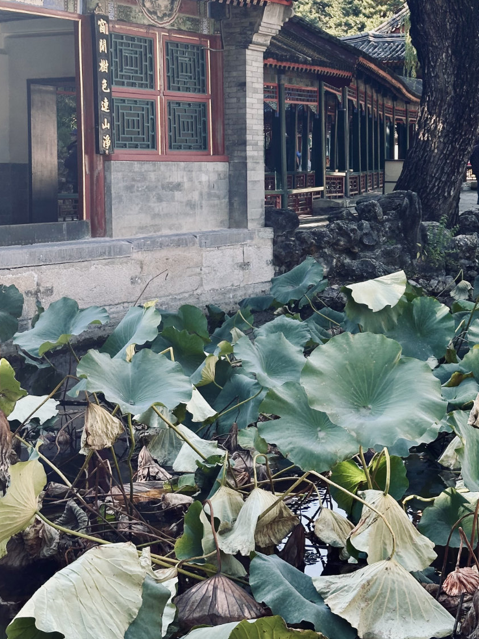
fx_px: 1254
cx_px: 304
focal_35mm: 68
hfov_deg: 21.6
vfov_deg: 28.4
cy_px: 222
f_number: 1.8
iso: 64
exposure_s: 1/341
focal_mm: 6.9
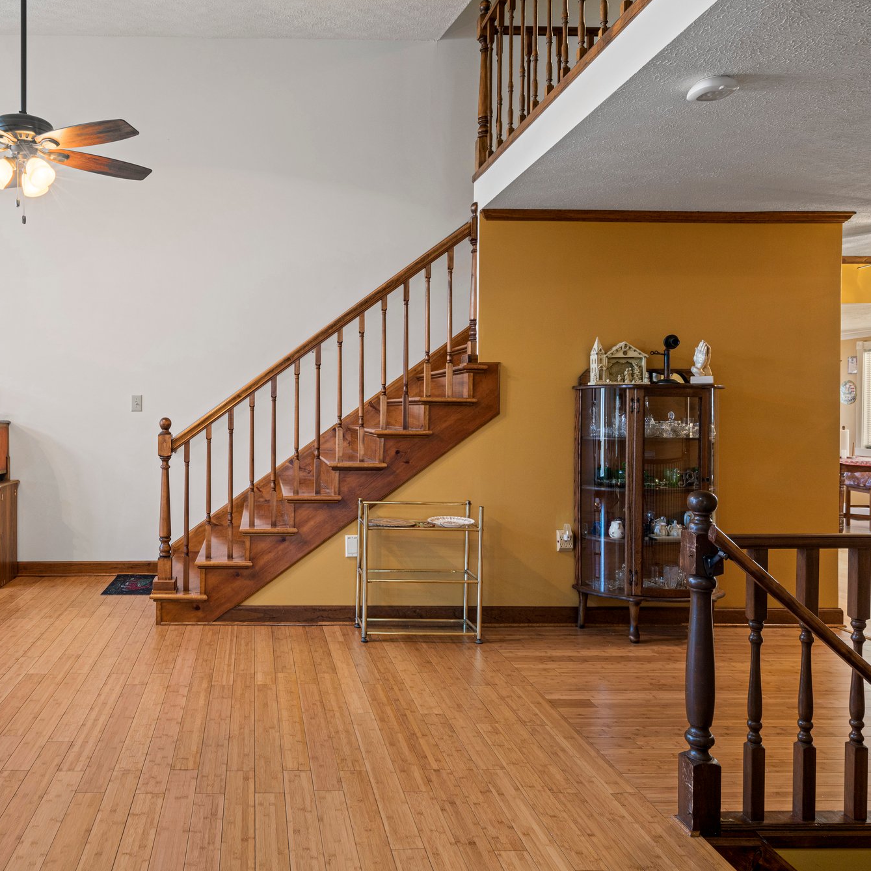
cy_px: 430
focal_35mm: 26
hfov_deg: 59.0
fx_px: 740
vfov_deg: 60.9
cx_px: 265
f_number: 7.1
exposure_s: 1/3
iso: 400
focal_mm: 20
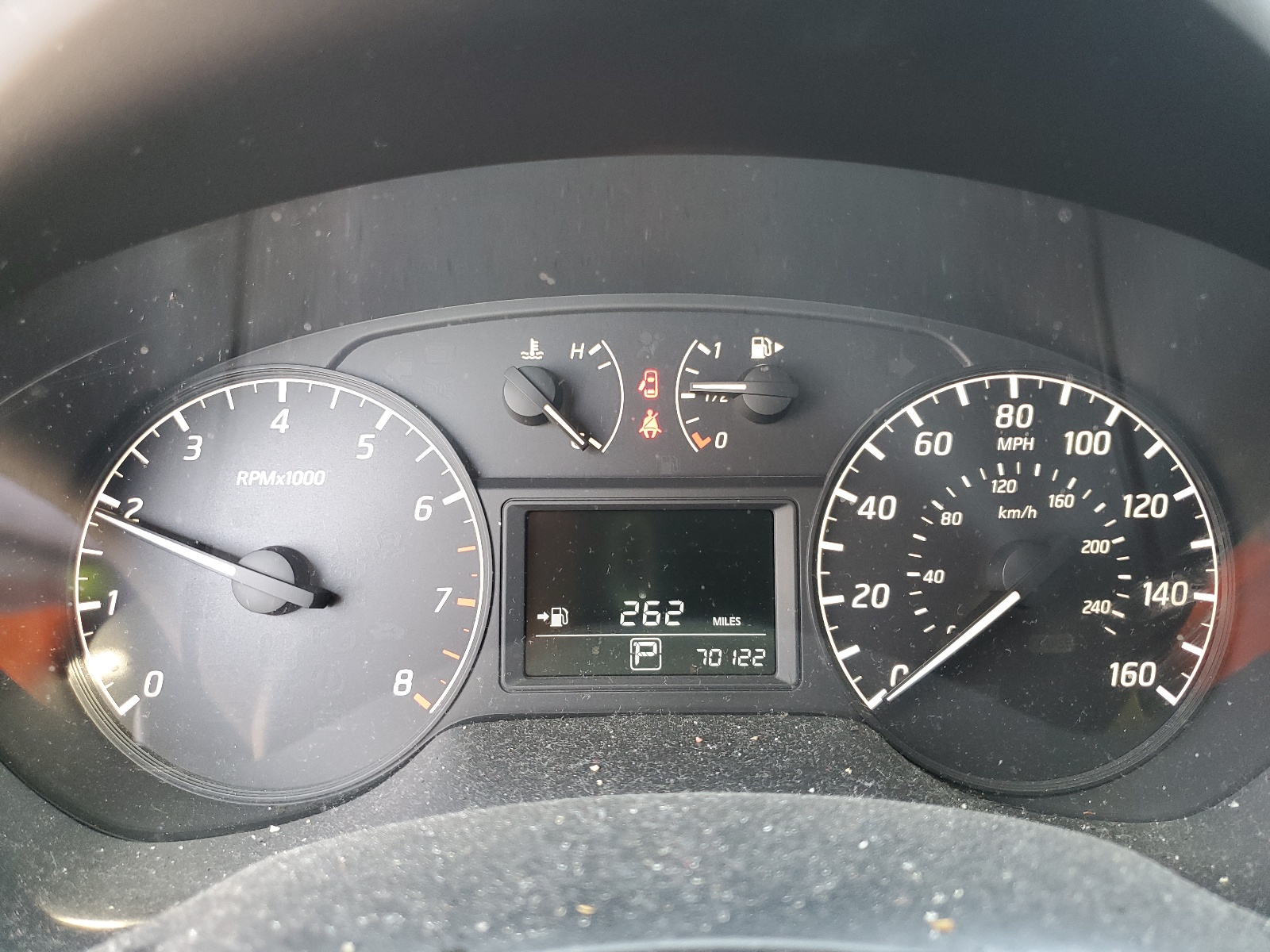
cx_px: 635
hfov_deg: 67.3
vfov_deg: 53.1
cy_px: 476
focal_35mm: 26
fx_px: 954
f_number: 1.5
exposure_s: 1/60.2
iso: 99
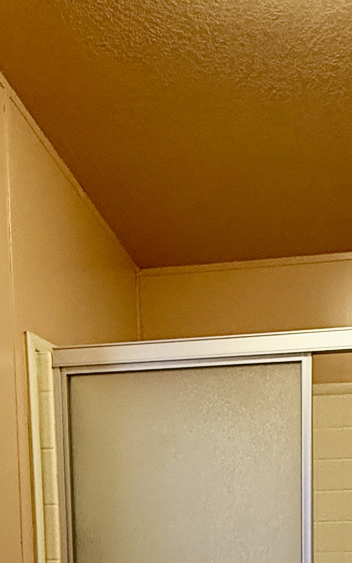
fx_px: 859
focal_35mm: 56
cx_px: 260
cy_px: 643
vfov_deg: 31.5
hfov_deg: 23.0
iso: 200
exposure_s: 1/120
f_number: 2.2
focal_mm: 2.22
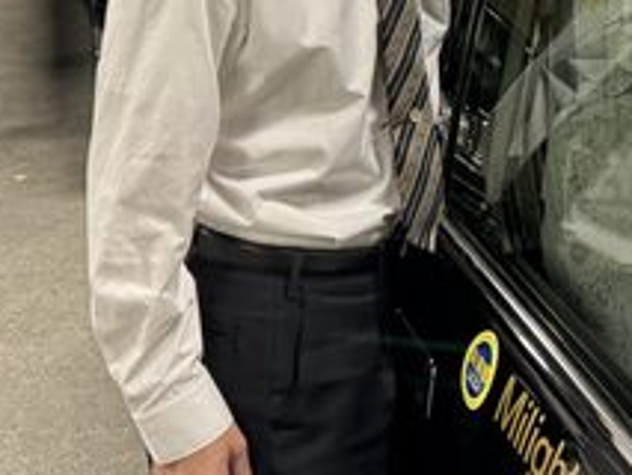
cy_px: -95
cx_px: 691
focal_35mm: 72
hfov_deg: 25.1
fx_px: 1315
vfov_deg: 19.3
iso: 320
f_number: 1.78
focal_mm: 6.76
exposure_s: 1/60
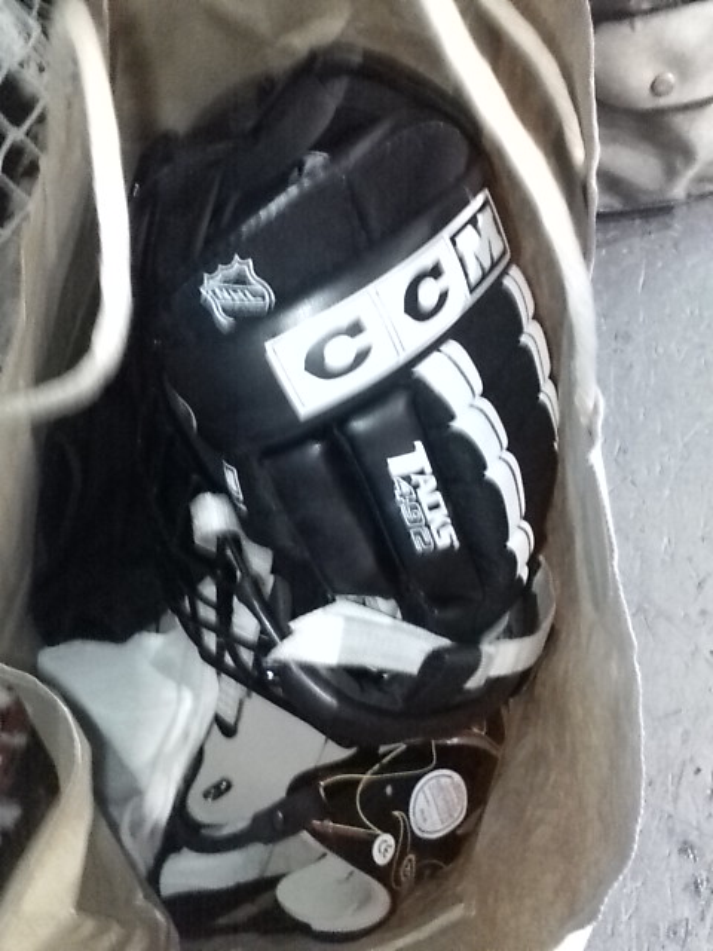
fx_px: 796
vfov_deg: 61.7
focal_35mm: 29
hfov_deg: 48.2
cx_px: 356
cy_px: 476
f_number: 3.5
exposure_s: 1/4
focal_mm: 3.73
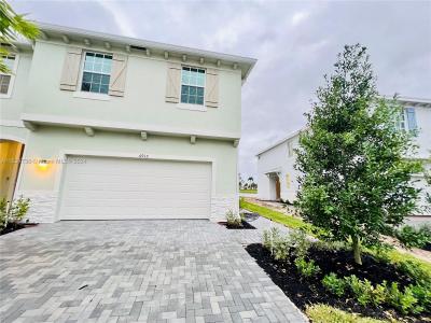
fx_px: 162
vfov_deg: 89.9
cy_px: 162
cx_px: 216
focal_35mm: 13
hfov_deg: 106.2
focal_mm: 1.57
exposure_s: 1/99
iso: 250
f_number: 1.8
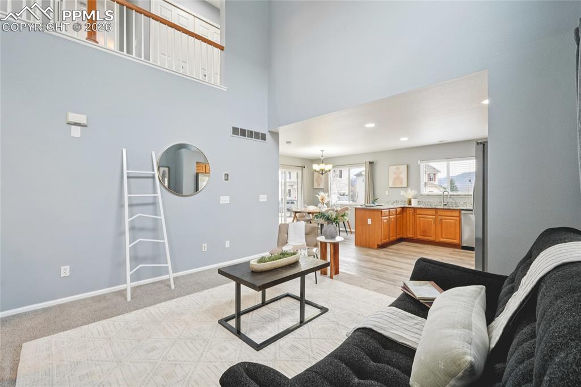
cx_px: 290
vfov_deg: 77.3
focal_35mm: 15
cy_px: 194
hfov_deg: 100.4
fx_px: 242
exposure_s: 1/5
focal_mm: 10
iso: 800
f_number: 8
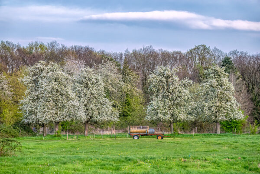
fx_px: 1148
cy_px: 87
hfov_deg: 12.9
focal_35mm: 159
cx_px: 130
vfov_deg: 8.6
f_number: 4
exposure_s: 1/1000
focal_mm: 58.29
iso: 320
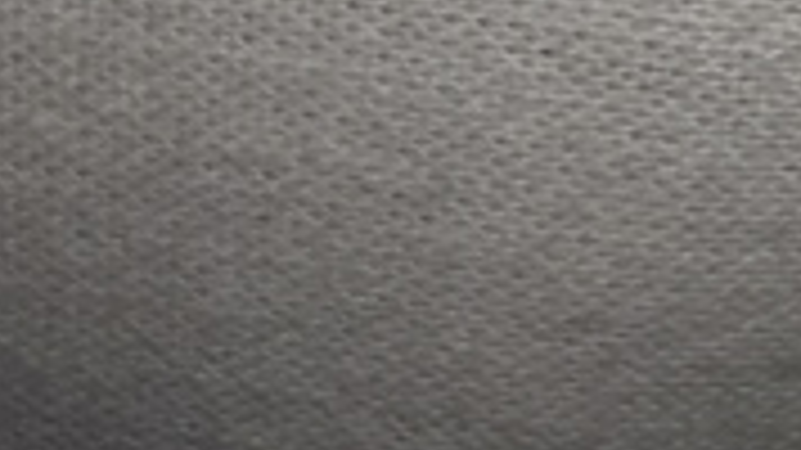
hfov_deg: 19.7
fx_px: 2251
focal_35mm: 106
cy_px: -662
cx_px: 747
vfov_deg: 9.9
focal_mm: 2.26
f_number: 2.2
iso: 50
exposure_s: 1/100
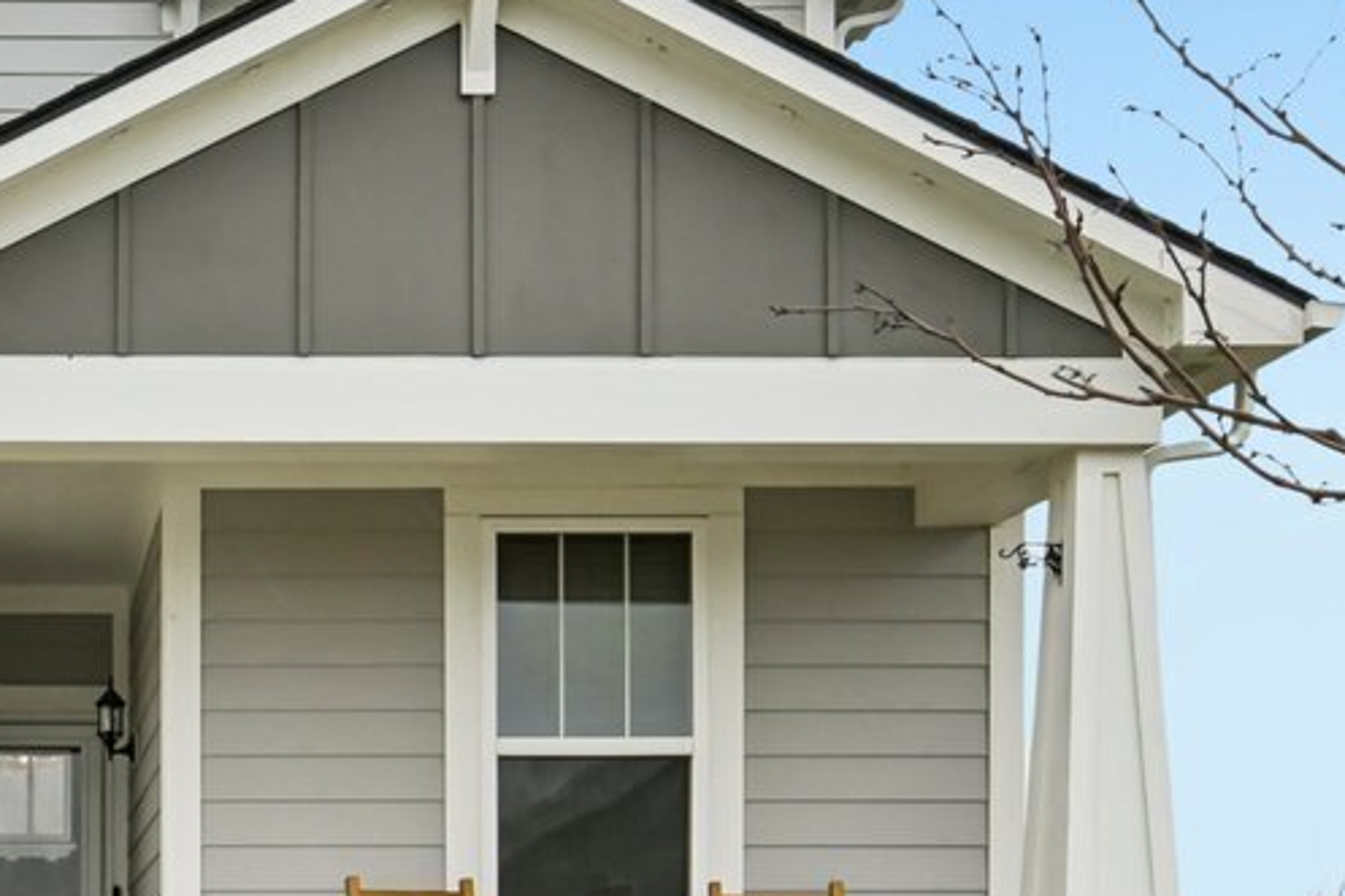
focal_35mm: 70
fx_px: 2614
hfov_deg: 27.5
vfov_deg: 18.5
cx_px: 70
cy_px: 1045
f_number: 8
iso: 100
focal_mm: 17
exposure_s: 1/40
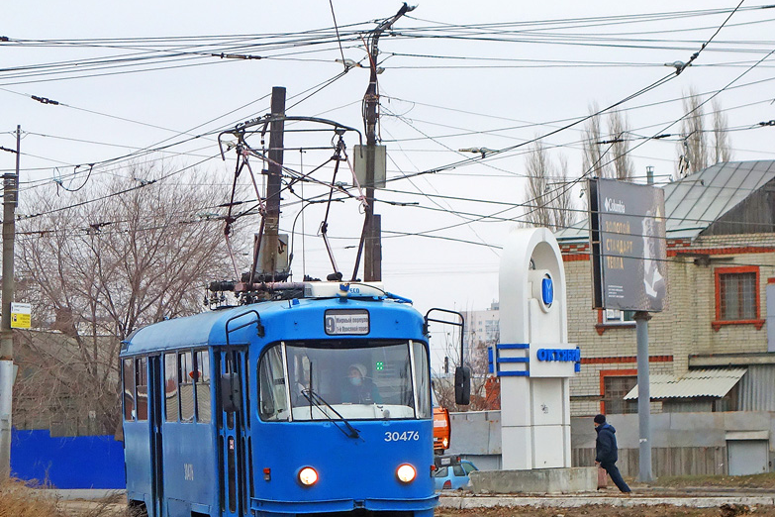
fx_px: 2971
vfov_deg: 9.9
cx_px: 301
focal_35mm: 138
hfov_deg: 14.9
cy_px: 298
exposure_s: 1/500
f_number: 4.5
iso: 400
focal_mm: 33.56
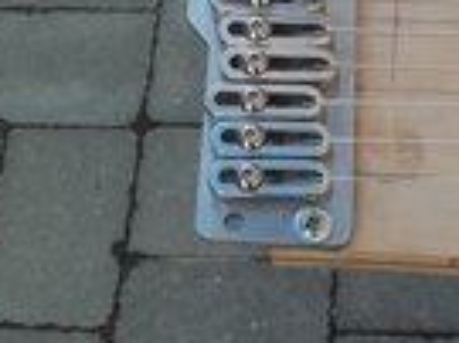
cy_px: 48
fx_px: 1219
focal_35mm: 92
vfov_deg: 15.9
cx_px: 411
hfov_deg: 20.9
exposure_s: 1/183
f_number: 2.2
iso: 50
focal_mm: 3.31
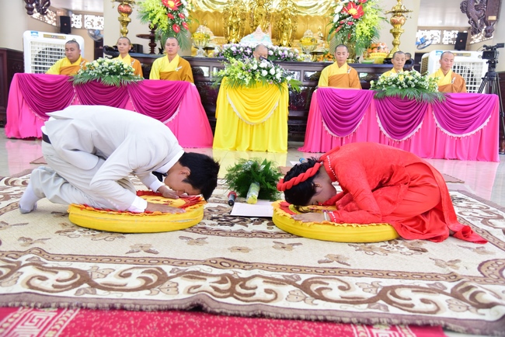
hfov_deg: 50.7
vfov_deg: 35.1
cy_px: 168
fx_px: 533
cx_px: 252
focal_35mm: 38
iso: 1600
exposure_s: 1/40
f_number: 4
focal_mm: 38
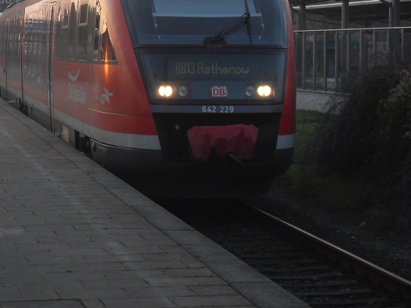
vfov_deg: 10.2
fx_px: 1709
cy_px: 40
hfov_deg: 13.7
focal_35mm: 144
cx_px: 131
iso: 120
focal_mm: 13.5
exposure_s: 1/90
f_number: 4.4
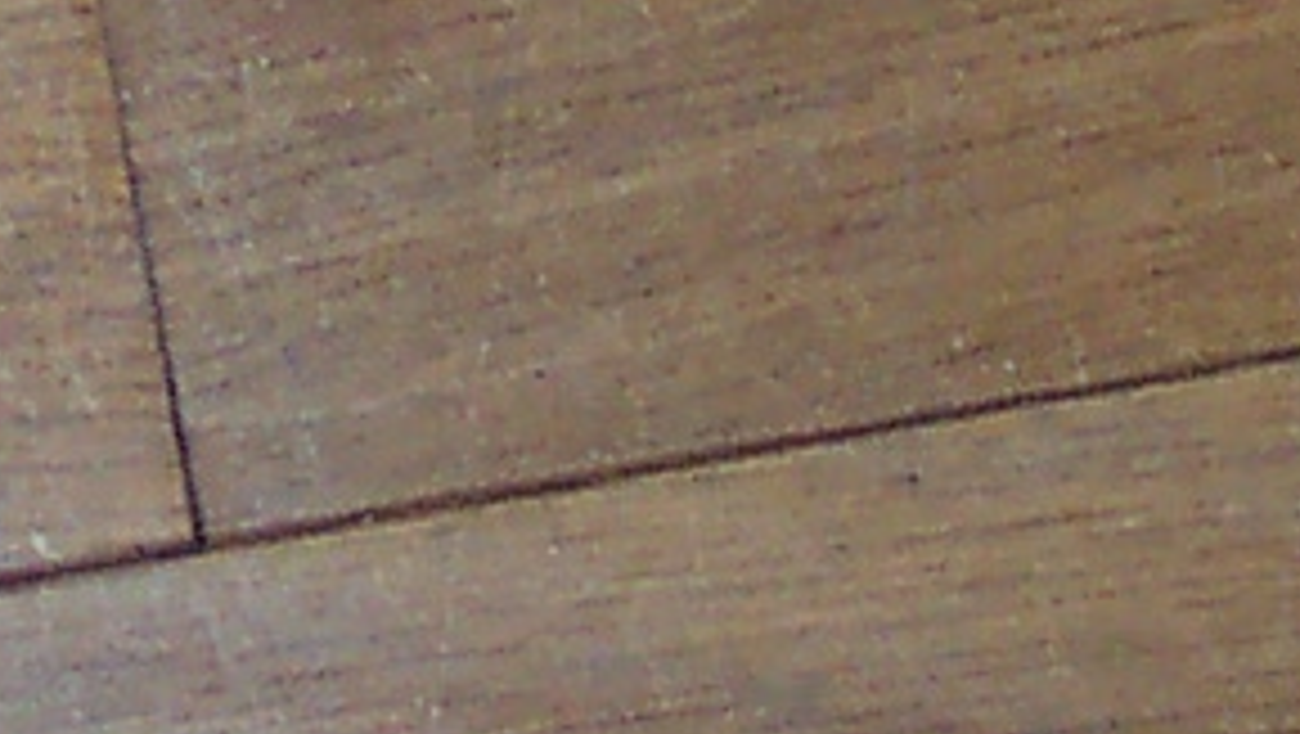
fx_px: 10244
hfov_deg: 7.2
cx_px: 180
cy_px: -986
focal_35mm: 297
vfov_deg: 4.0
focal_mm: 8
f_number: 2.8
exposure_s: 1/30
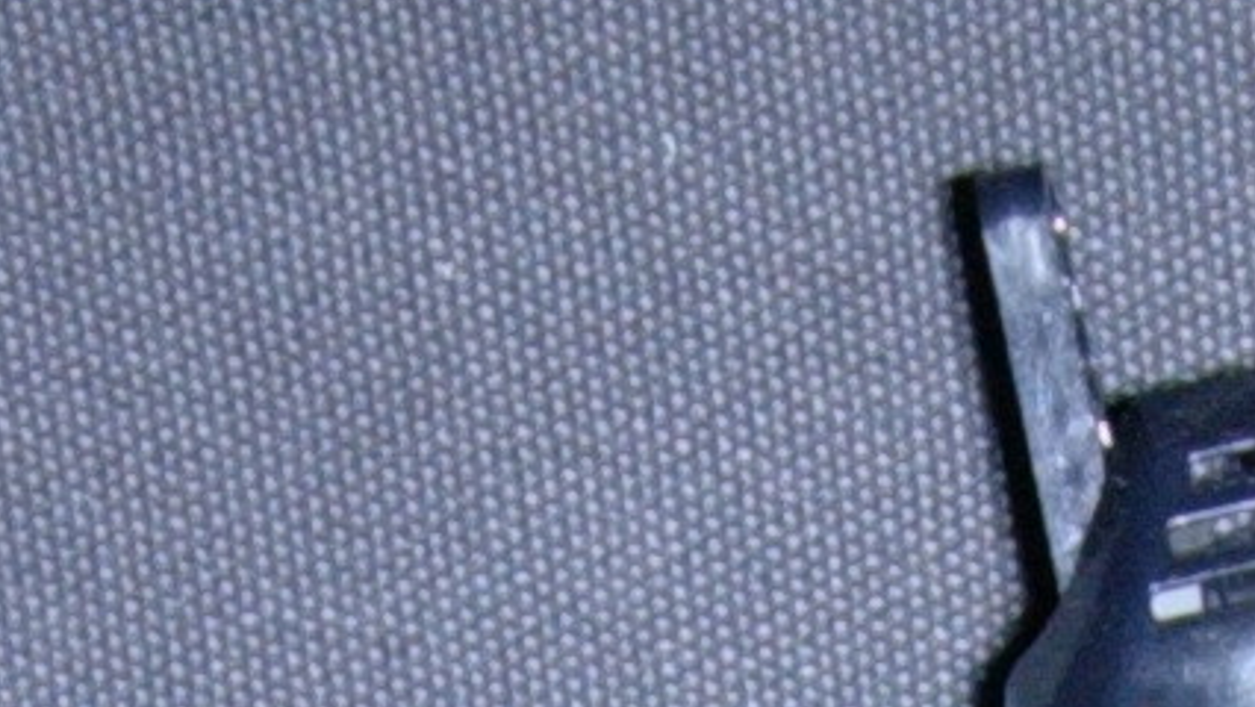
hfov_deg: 9.2
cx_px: 1220
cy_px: 1853
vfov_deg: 5.1
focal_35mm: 232
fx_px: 7723
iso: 70
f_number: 2.9
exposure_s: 1/64
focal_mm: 6.7
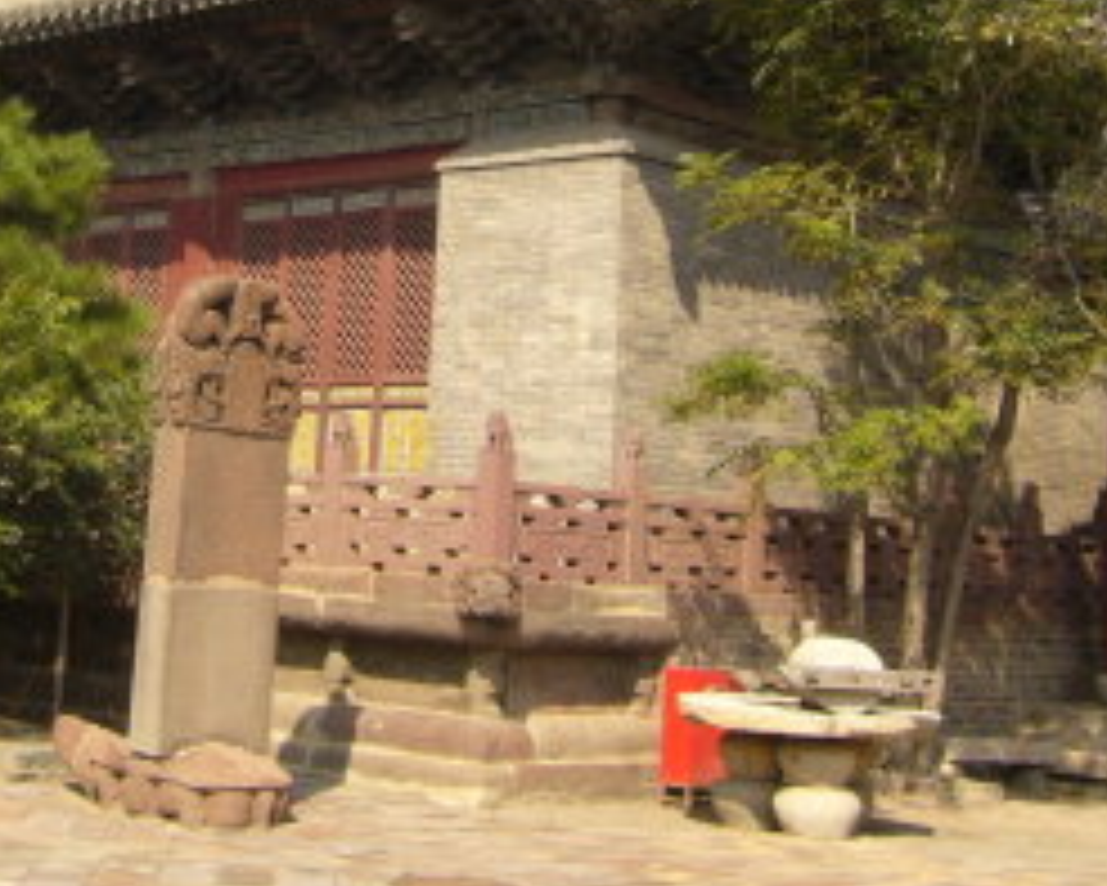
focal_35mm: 68
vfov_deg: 21.9
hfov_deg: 27.6
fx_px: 2229
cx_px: 302
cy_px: 79
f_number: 5.6
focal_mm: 5.8
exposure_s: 1/160
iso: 80
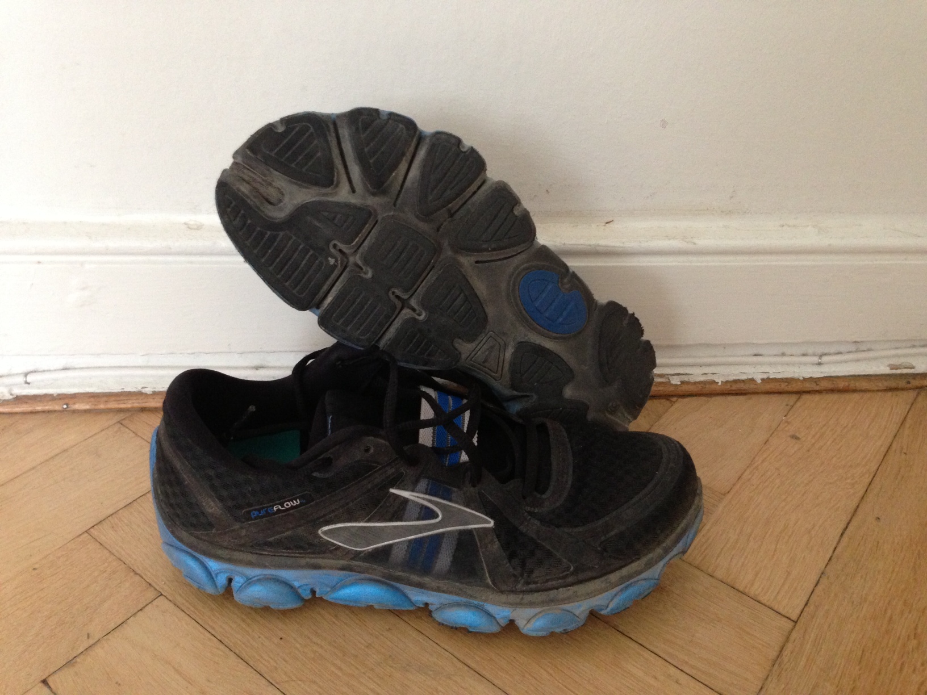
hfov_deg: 55.4
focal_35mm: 33
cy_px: 348
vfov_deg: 42.9
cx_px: 464
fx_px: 884
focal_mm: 4.13
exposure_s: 1/20
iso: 320
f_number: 2.4
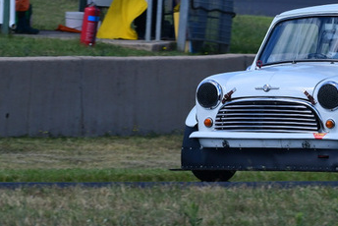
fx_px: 6549
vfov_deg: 2.0
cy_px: 8
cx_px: 235
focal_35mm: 697
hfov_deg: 3.0
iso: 500
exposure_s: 1/640
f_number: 11
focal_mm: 200
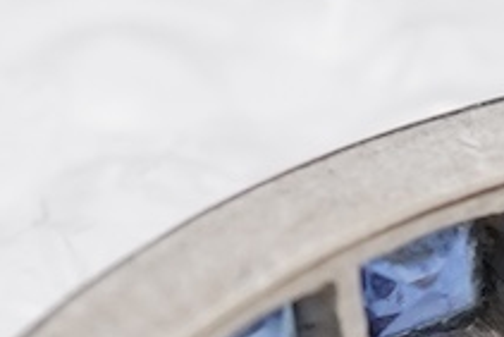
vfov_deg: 3.8
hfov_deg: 5.6
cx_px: 1114
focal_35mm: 360
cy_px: 238
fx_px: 5043
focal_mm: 30
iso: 400
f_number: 18
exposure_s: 1/125
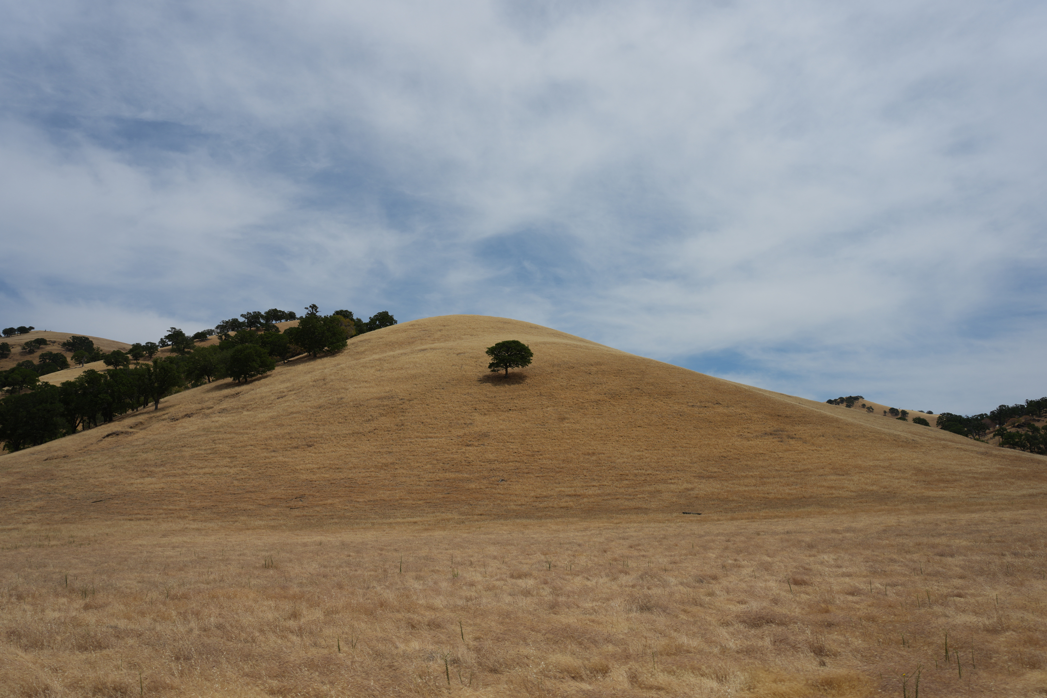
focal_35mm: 33
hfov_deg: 57.2
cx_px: 524
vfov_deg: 40.0
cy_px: 349
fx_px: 960
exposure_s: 1/1250
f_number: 6.3
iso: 100
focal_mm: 33
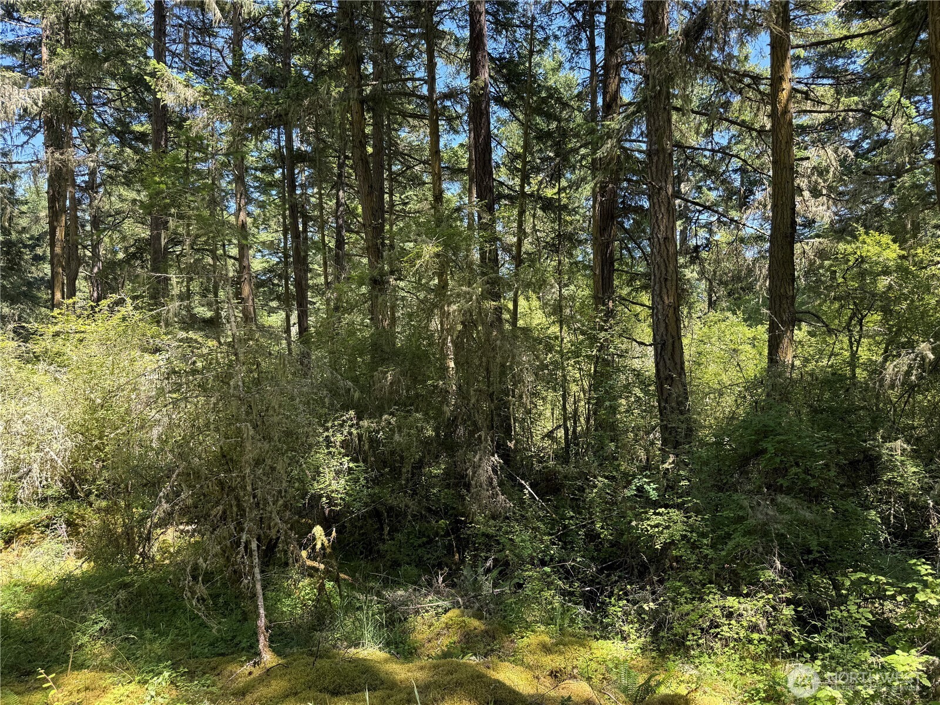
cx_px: 470
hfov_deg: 71.6
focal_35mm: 24
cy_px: 352
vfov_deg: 56.8
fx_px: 652
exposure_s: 1/275
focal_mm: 6.76
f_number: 1.78
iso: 80
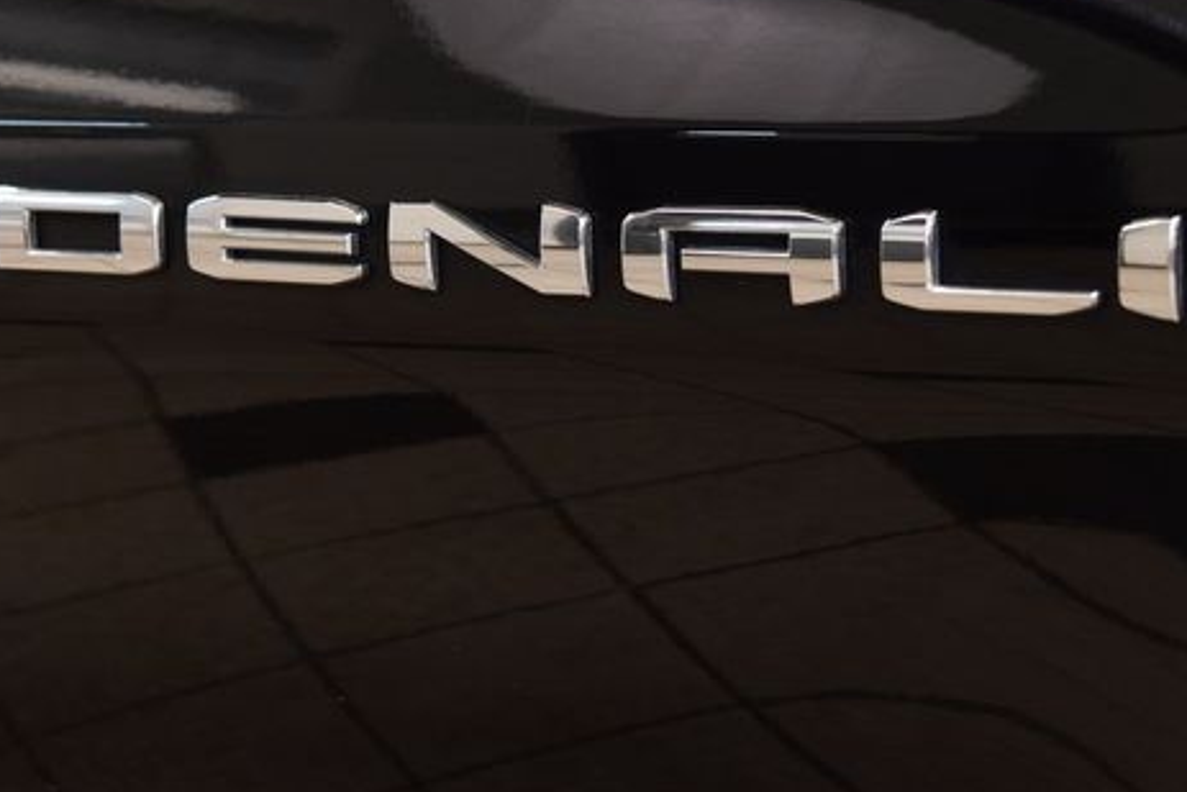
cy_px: 263
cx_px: 615
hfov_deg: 17.6
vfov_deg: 11.8
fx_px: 3826
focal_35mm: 116
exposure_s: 1/30
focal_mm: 56
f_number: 6.3
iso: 1600
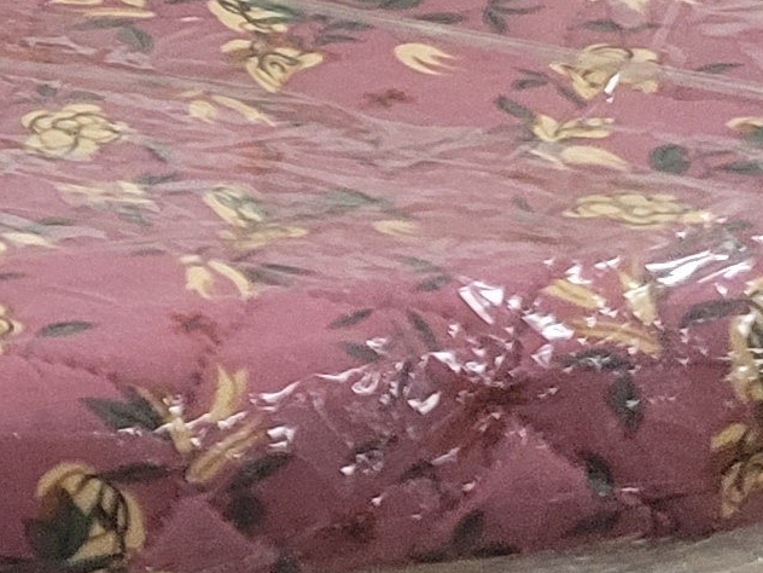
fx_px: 3659
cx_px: -1577
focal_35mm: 166
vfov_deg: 8.7
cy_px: -285
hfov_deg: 9.3
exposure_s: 1/120
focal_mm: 5.4
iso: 320
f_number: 1.8
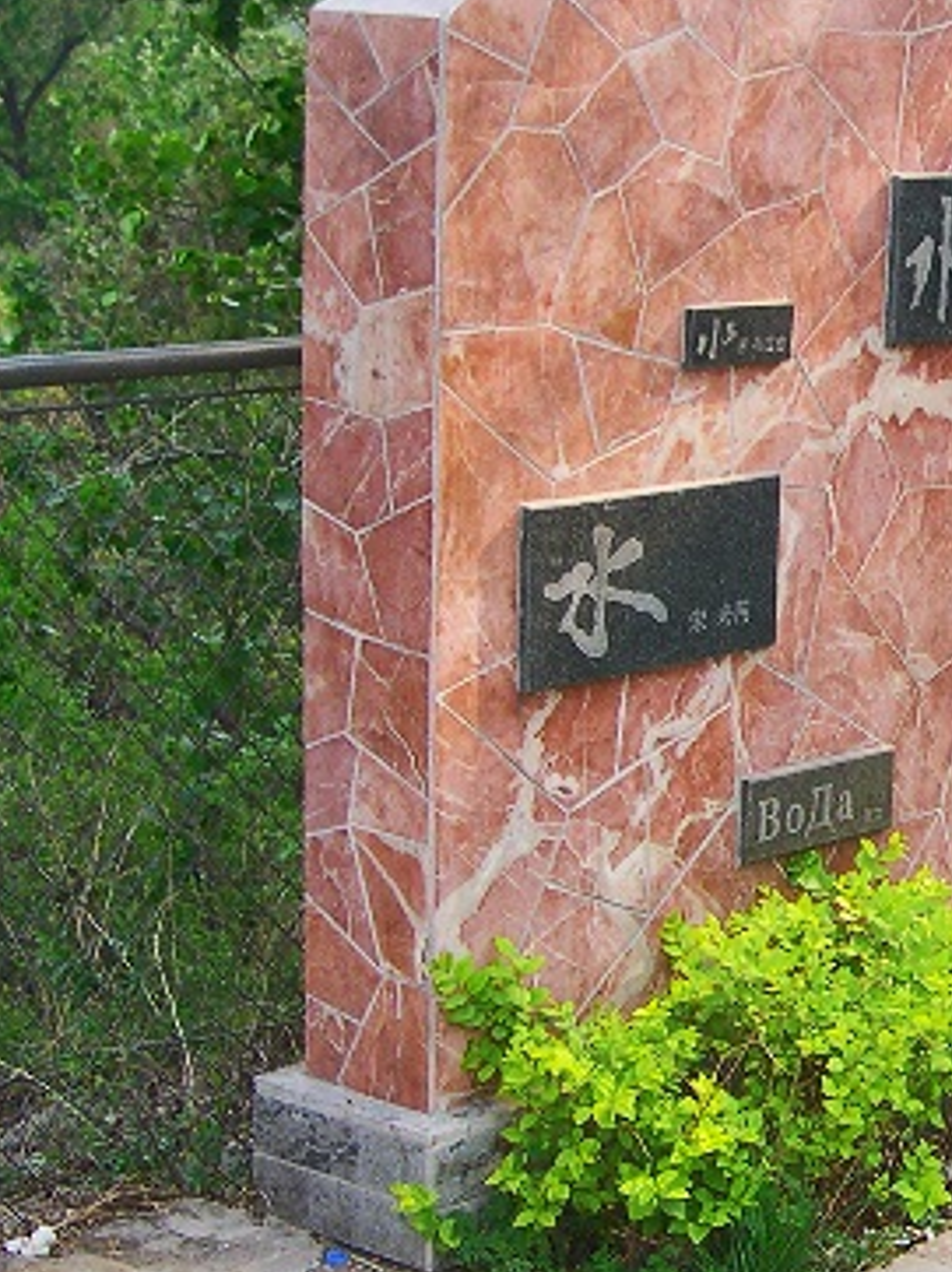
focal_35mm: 84
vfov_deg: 23.3
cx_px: 1296
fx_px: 3084
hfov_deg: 16.4
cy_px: 566
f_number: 2.8
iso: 100
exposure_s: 1/250
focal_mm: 8
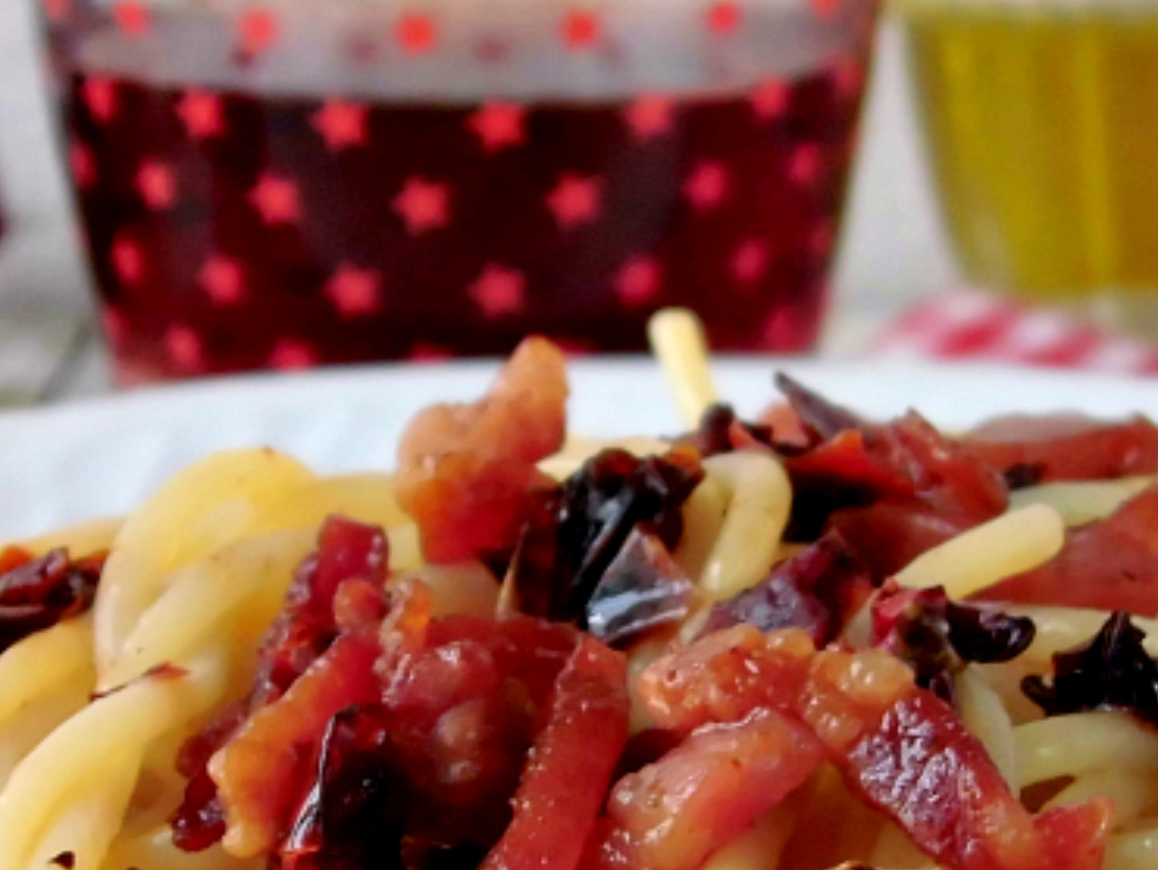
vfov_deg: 11.4
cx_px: 642
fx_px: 4352
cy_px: 663
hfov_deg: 15.2
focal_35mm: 130
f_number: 3.4
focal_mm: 8.3
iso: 200
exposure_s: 1/60
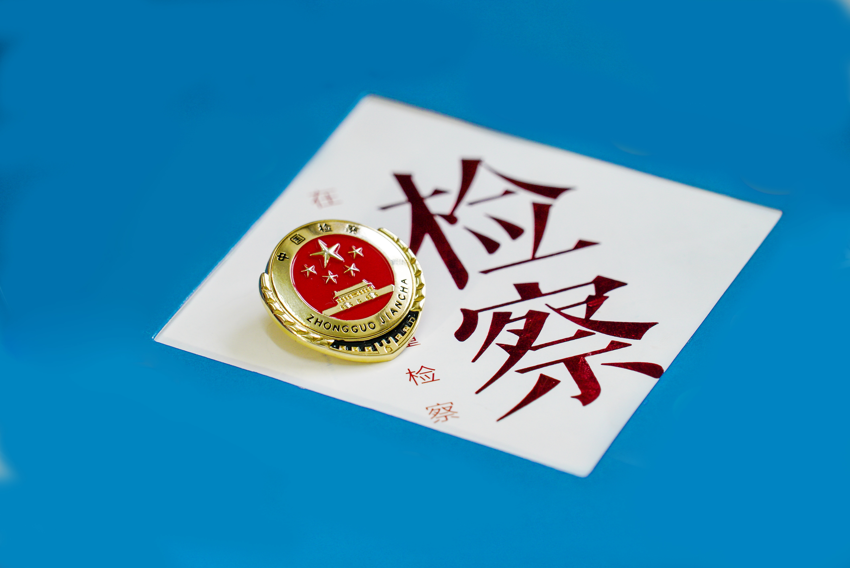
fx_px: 5670
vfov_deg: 5.7
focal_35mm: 240
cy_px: 284
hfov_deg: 8.6
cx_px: 425
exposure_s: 1/60
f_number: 7.1
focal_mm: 240
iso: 500
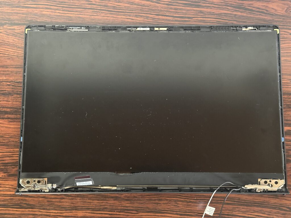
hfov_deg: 39.7
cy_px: 109
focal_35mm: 48
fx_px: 404
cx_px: 146
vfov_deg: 30.3
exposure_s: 1/20
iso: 640
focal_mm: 6.86
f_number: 1.78
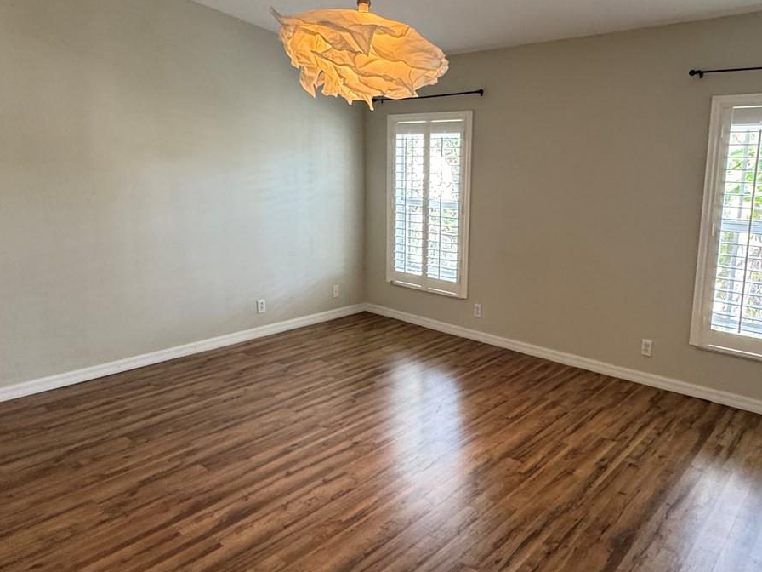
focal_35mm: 25
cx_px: 464
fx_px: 550
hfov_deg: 68.6
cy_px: 256
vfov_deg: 54.8
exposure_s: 1/60
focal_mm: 2.22
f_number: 2.2
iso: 400
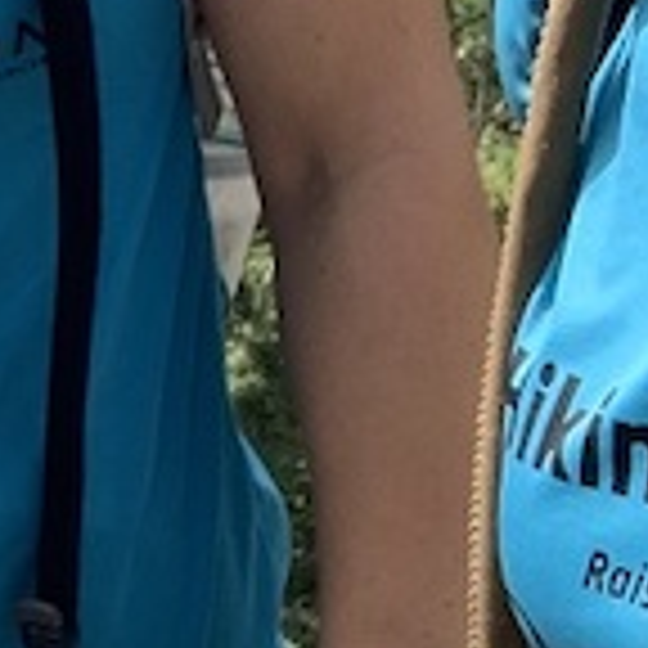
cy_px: -14
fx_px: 3325
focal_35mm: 157
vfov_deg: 11.0
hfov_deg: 10.3
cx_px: -621
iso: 16
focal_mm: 2.87
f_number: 2.2
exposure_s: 1/297
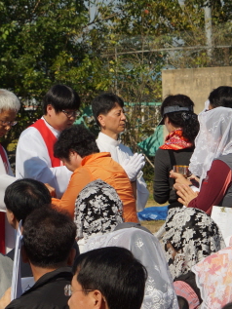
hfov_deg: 7.0
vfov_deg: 9.3
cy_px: 142
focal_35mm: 212
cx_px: 165
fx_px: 1893
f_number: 9
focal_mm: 67
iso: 100
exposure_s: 1/400
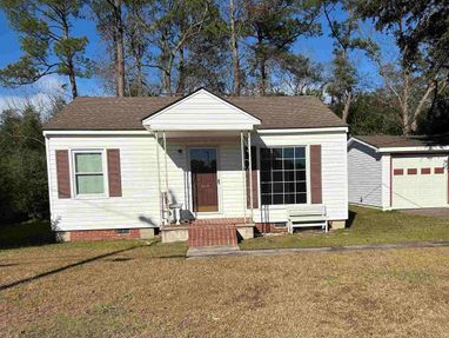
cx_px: 257
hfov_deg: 53.7
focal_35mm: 34
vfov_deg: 41.5
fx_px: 441
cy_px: 214
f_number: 1.5
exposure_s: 1/8696
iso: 50
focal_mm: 5.7
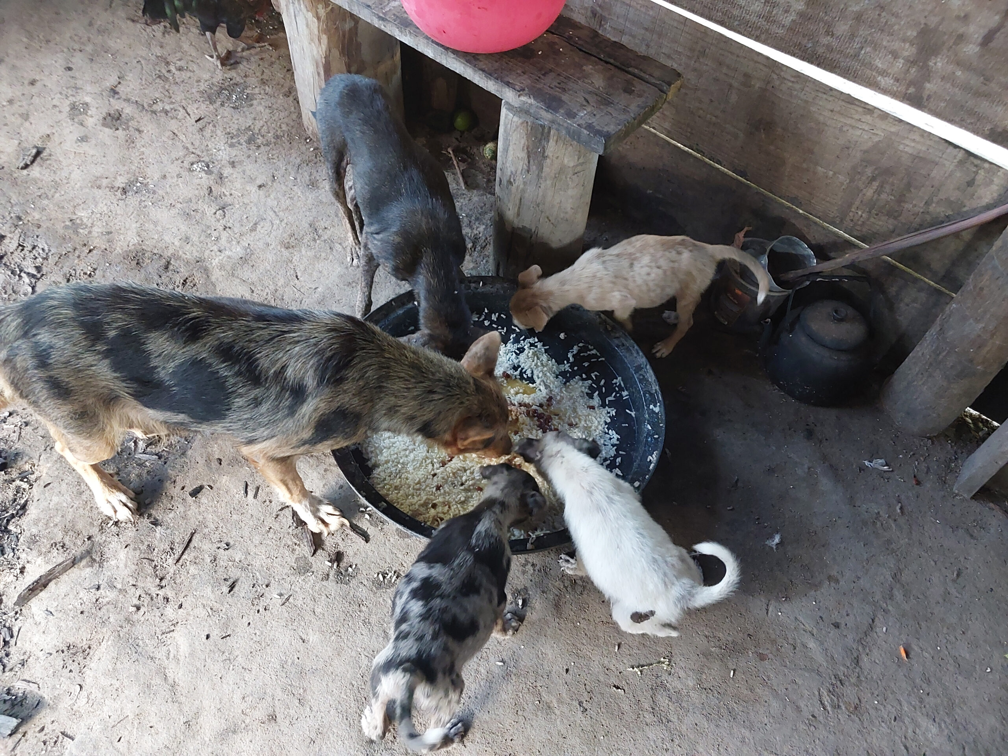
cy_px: 378
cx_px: 504
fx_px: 874
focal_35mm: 30
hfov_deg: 60.0
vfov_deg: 46.8
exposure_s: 1/24
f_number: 1.8
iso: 500
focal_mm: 4.6
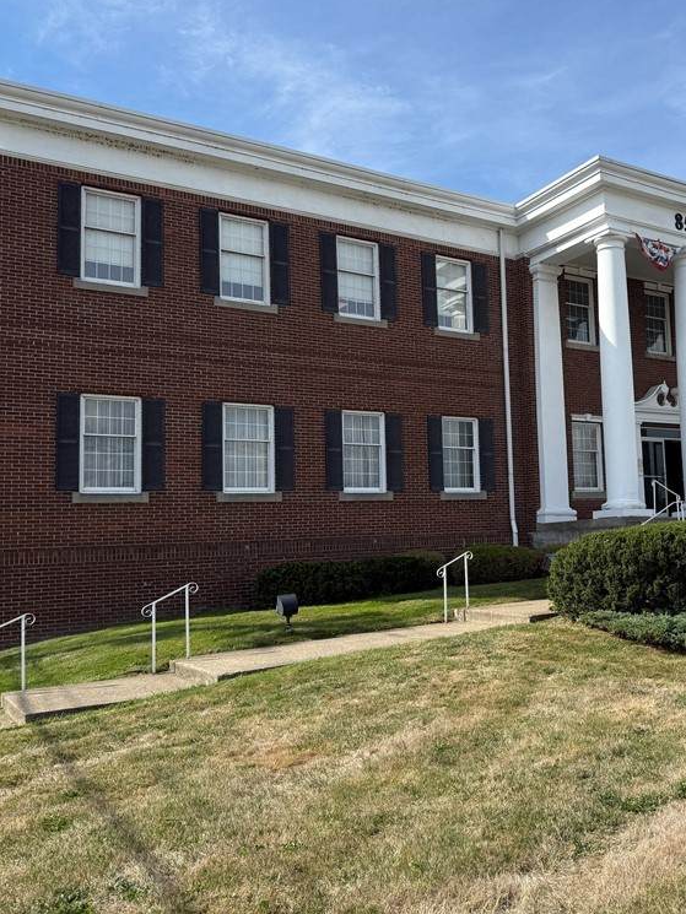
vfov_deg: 55.3
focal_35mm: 33
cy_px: 444
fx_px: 872
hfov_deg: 41.5
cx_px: 529
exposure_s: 1/3425
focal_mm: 6.76
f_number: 1.78
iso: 80
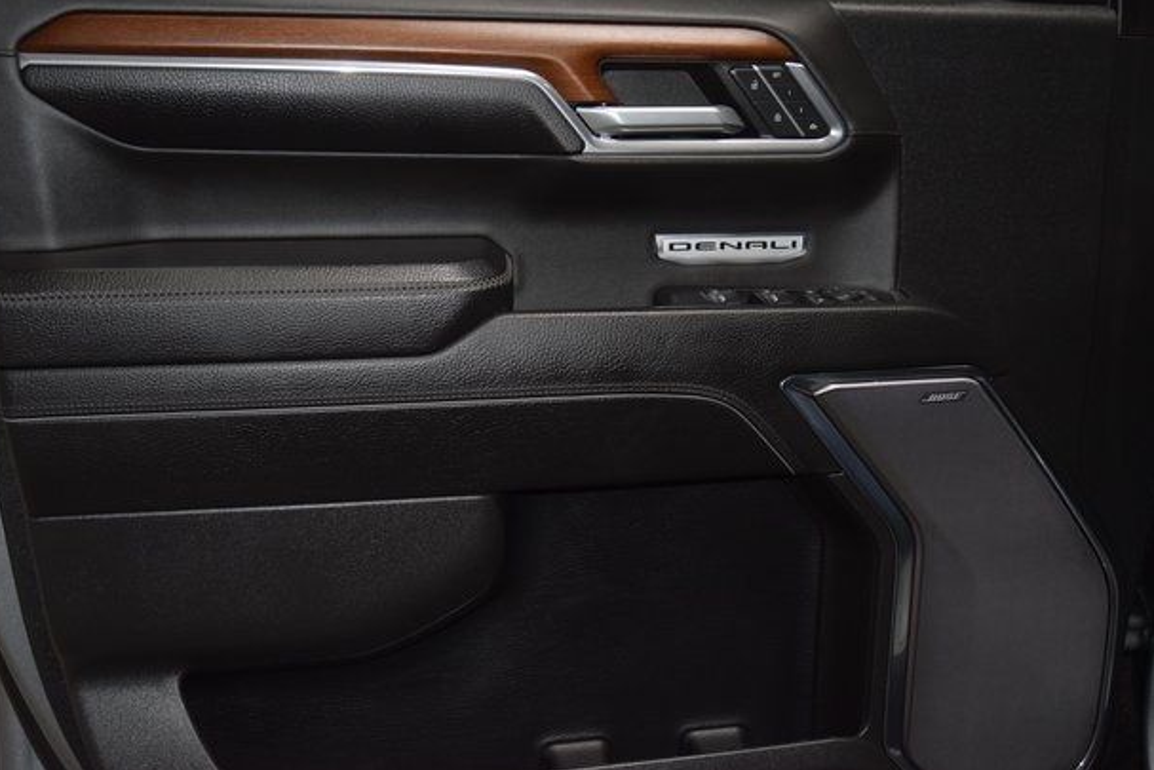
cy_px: 372
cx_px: 584
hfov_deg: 49.0
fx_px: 1267
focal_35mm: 40
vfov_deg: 33.8
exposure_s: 1/125
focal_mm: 25
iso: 1400
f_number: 3.8
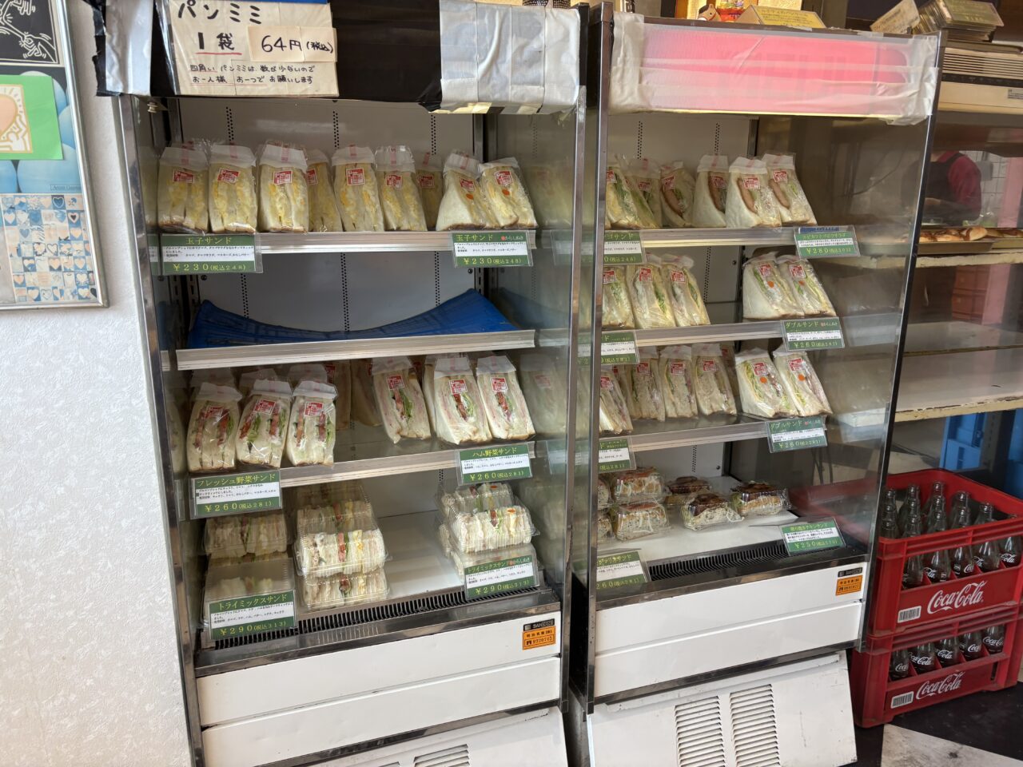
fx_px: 768
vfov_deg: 53.1
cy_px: 384
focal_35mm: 26
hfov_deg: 67.3
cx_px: 512
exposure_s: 1/100
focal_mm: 5.96
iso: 64
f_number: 1.6
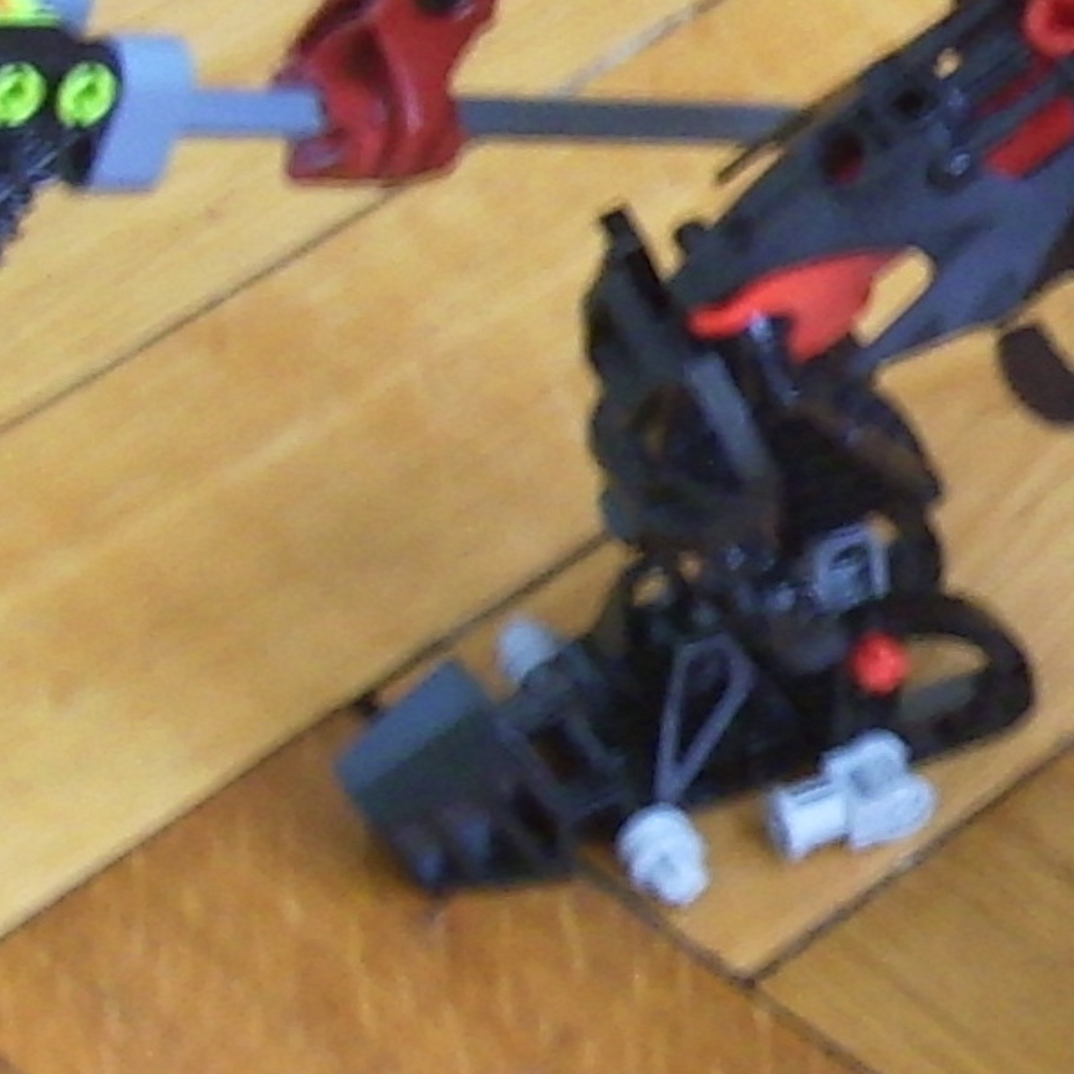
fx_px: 5125
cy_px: 365
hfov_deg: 11.7
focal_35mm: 146
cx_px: 1305
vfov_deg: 12.0
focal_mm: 5.99
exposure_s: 1
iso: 50
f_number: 2.8
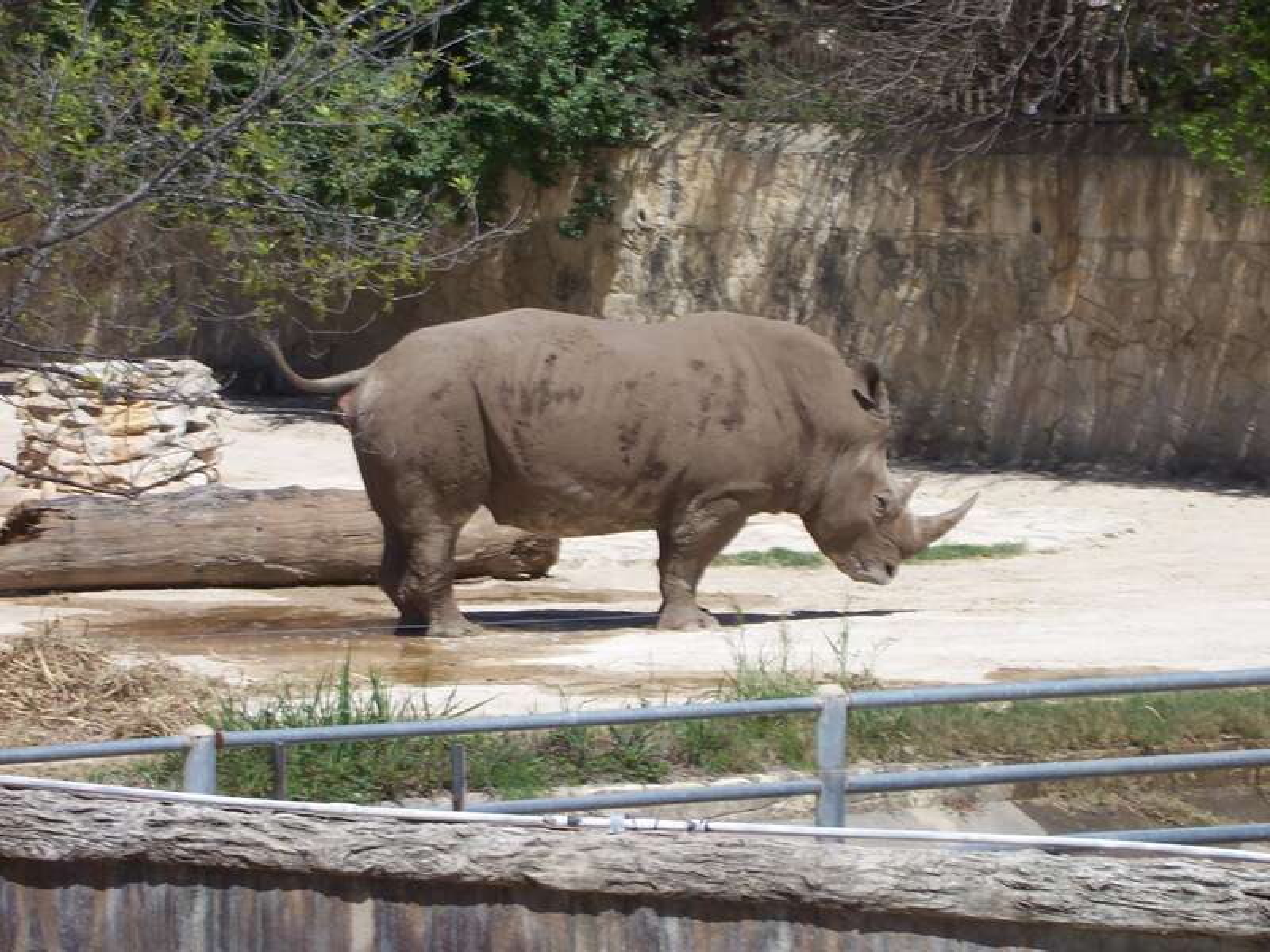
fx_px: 6420
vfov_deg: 8.5
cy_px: 476
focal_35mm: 175
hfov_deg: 11.3
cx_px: 635
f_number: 6.7
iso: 80
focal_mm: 30
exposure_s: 1/250
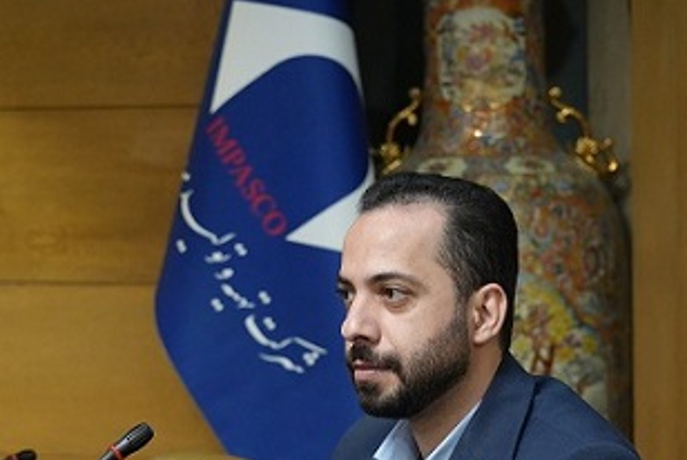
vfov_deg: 12.6
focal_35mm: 109
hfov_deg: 18.7
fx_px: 2082
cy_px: 295
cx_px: 372
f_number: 4
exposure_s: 1/160
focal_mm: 56
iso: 4000
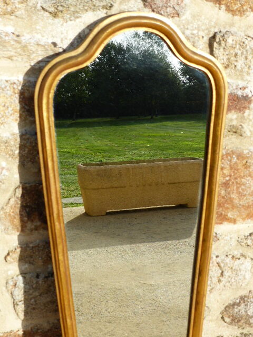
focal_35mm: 59
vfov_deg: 32.7
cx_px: 126
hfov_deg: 24.8
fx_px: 575
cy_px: 168
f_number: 4
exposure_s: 1/800
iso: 100
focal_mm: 10.5
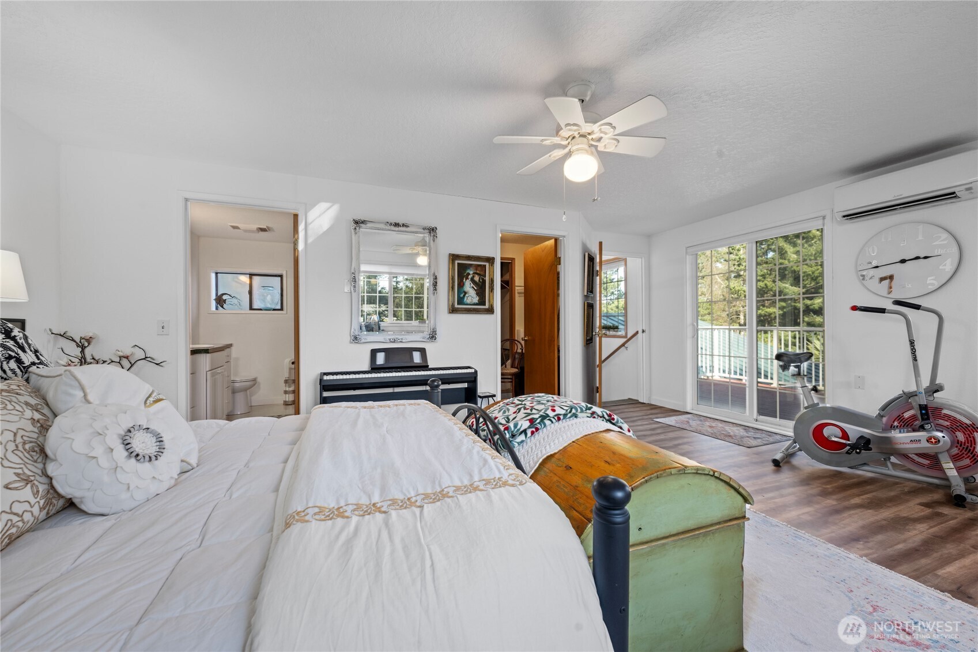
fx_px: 380
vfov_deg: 81.2
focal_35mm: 14
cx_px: 489
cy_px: 326
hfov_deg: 104.3
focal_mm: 14
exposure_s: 1/5
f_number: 9
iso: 400
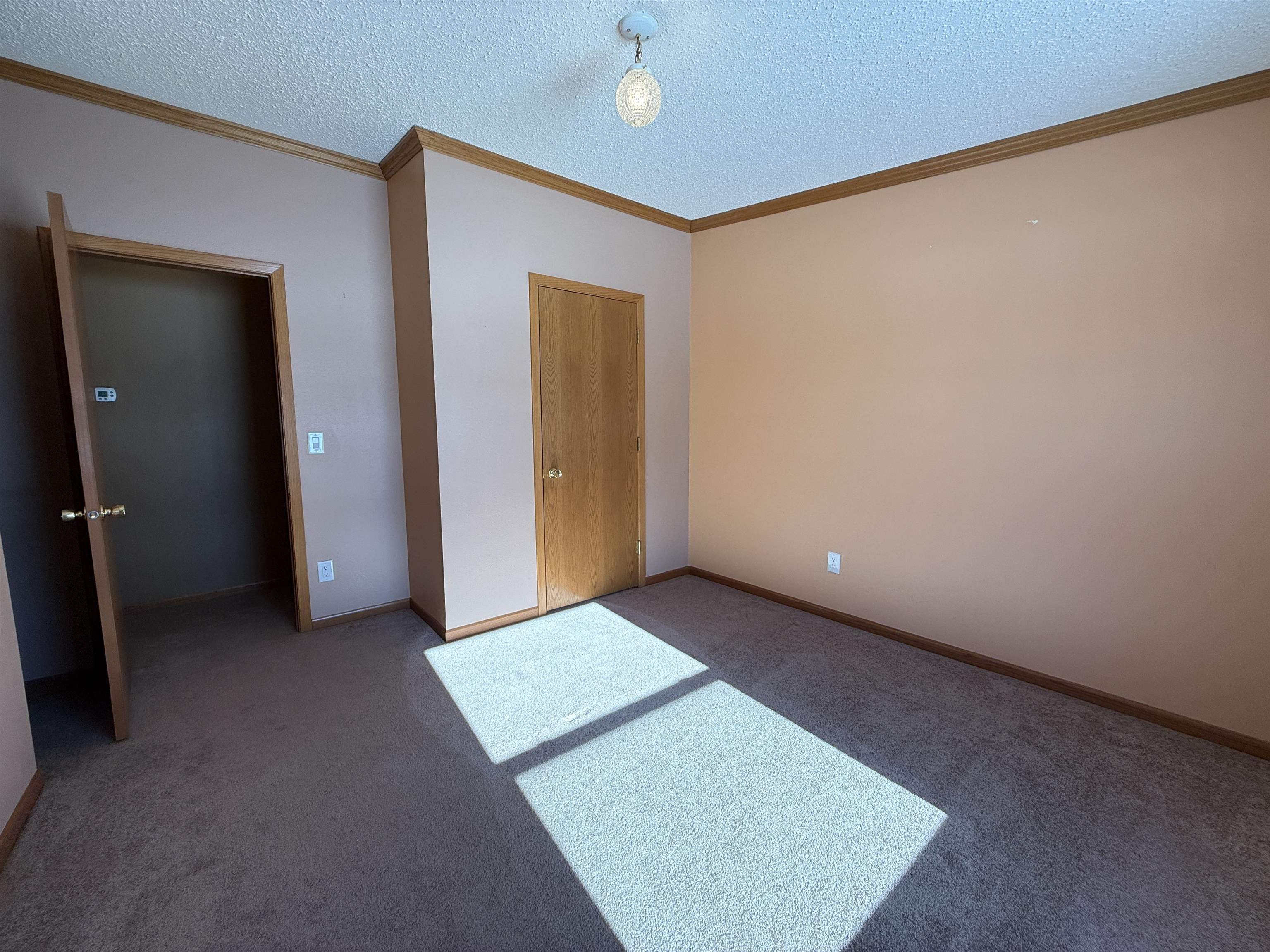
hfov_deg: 102.1
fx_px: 514
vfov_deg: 85.7
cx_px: 635
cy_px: 476
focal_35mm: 14
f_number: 2.2
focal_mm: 2.22
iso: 64
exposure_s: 1/193
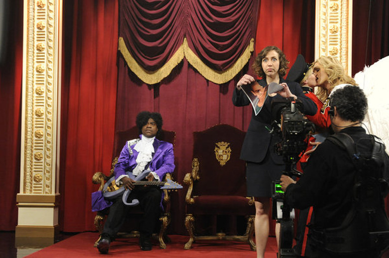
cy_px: 129
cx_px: 194
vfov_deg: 19.4
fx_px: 755
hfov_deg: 28.9
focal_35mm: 70
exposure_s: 1/125
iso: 3200
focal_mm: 70
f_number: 4
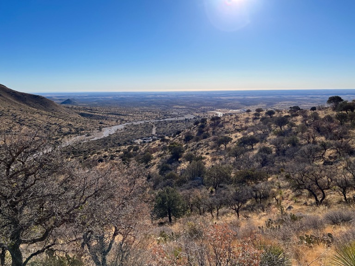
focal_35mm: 26
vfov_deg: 53.1
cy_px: 133
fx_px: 267
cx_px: 178
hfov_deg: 67.3
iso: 50
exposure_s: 1/7463
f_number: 1.5
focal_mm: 5.7
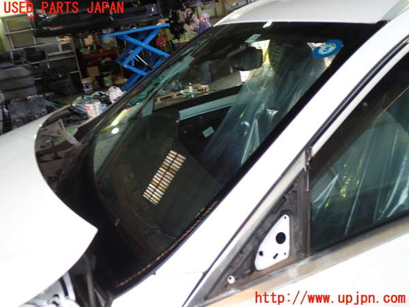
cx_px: 204
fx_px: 425
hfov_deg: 51.4
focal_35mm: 36
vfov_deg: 39.7
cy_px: 154
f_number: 2.5
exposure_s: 1/40
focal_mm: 6.37
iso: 200
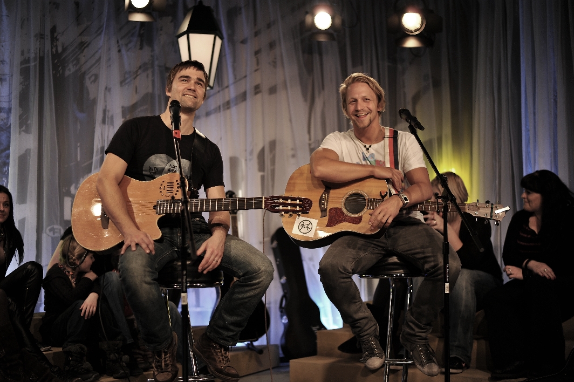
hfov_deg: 39.6
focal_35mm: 50
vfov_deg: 27.0
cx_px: 287
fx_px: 797
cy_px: 191
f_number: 1.8
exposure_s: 1/160
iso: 400
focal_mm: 50
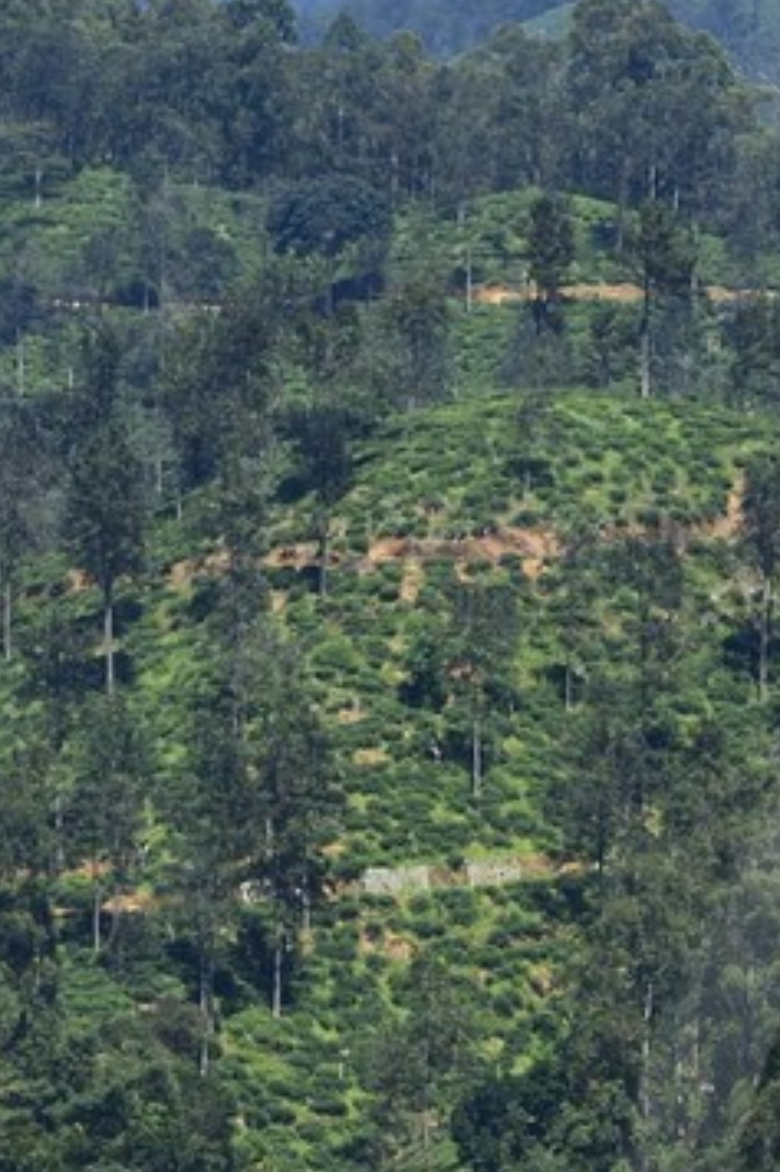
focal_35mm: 521
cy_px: 1389
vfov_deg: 4.0
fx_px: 16948
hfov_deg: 2.6
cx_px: 1619
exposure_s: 1/400
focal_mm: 116
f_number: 13
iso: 400
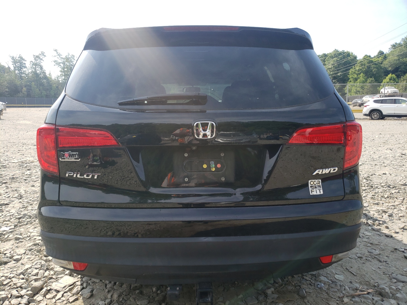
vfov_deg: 53.1
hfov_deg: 67.3
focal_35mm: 26
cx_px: 204
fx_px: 306
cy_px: 152
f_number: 1.5
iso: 50
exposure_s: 1/1111
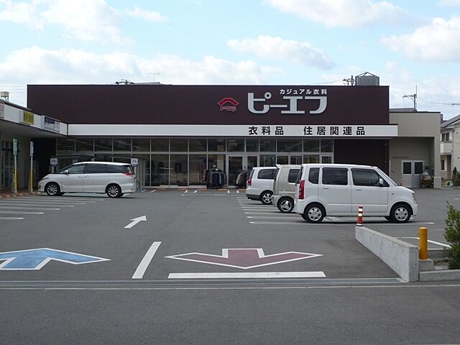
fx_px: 890
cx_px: 230
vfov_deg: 21.9
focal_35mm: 67
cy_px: 172
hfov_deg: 29.0
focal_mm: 11.1
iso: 100
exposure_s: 1/400
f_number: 4.5
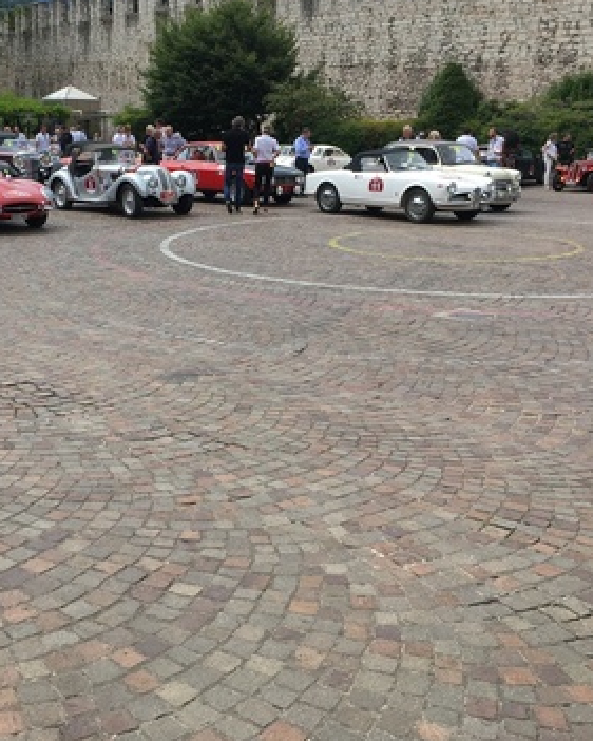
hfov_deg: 34.6
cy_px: 323
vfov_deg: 42.8
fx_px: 943
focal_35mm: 43
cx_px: 204
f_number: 2.2
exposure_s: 1/974
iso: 25
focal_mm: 4.15
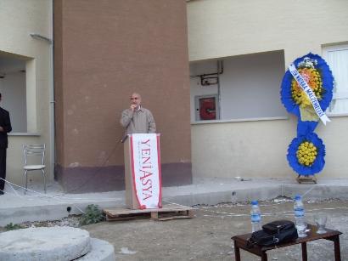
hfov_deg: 50.2
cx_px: 174
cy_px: 130
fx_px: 372
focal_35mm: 37
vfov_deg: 38.6
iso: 80
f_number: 7
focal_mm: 6.3
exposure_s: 1/60
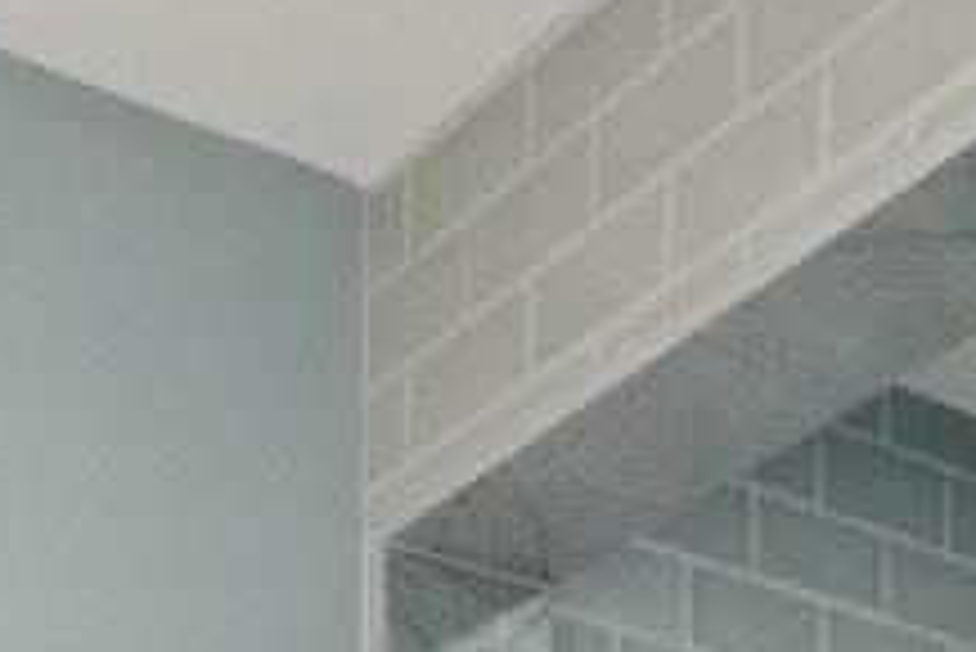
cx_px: 297
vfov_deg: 9.8
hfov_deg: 19.2
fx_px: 2876
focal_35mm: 106
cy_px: 1958
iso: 1600
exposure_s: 1/160
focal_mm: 16
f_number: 8
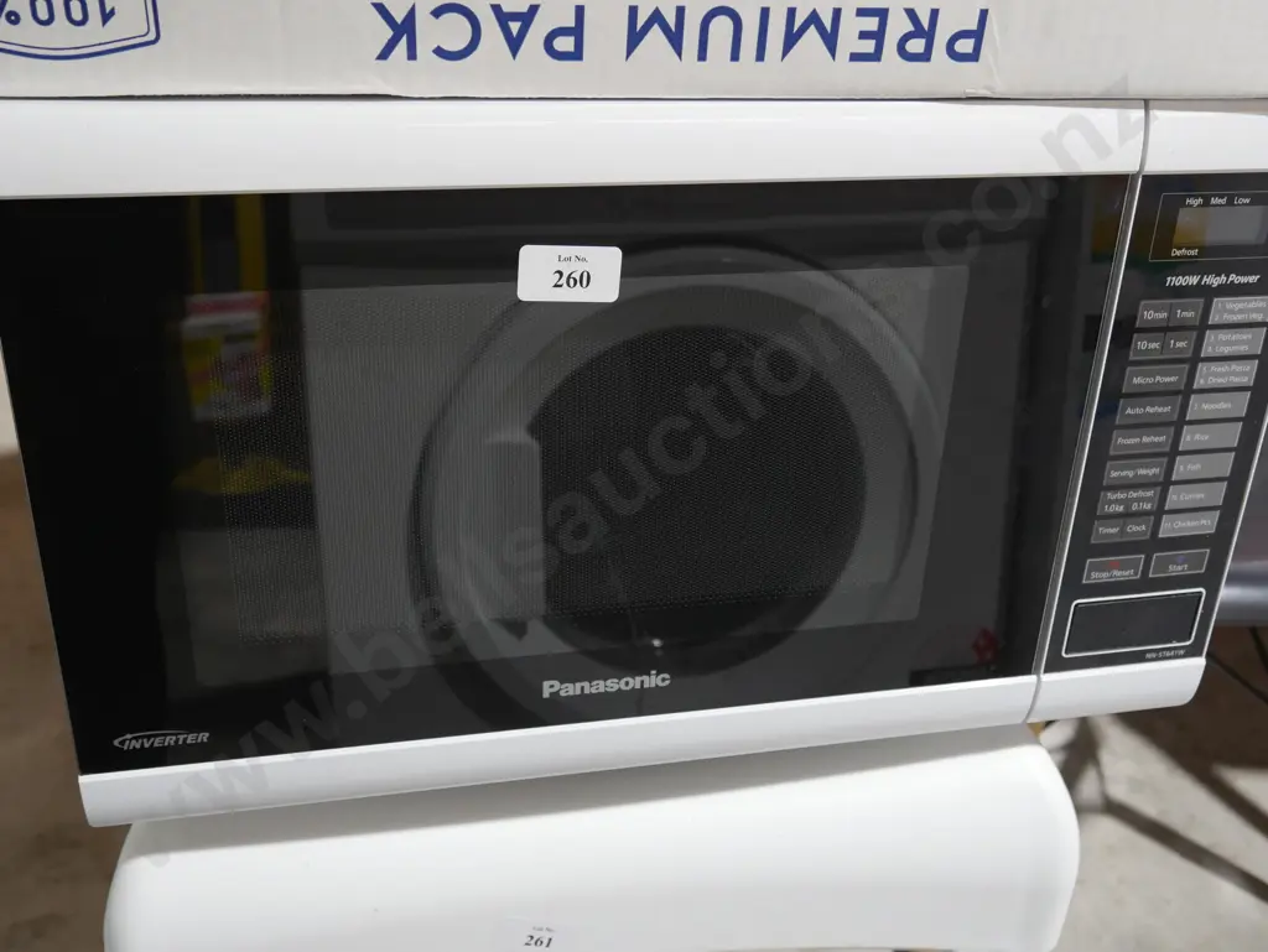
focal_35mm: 38
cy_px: 476
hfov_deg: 49.0
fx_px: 1393
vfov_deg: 37.8
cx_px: 634
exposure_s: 1/60
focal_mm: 19
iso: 500
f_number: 4.5
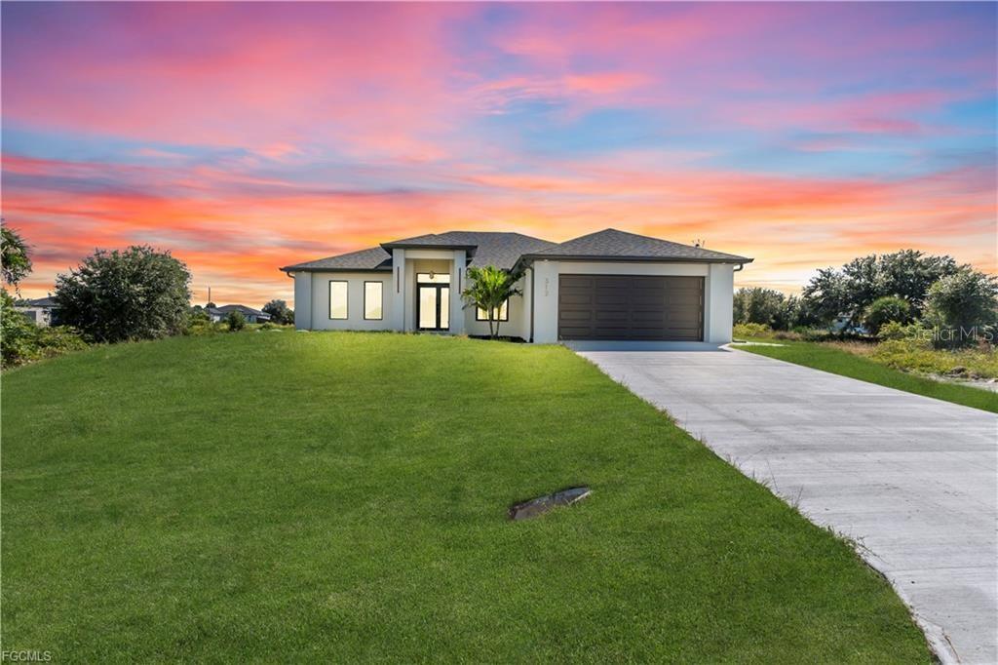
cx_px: 499
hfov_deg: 90.0
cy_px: 332
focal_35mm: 18
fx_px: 499
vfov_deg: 67.3
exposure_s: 1/400
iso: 100
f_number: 8
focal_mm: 12
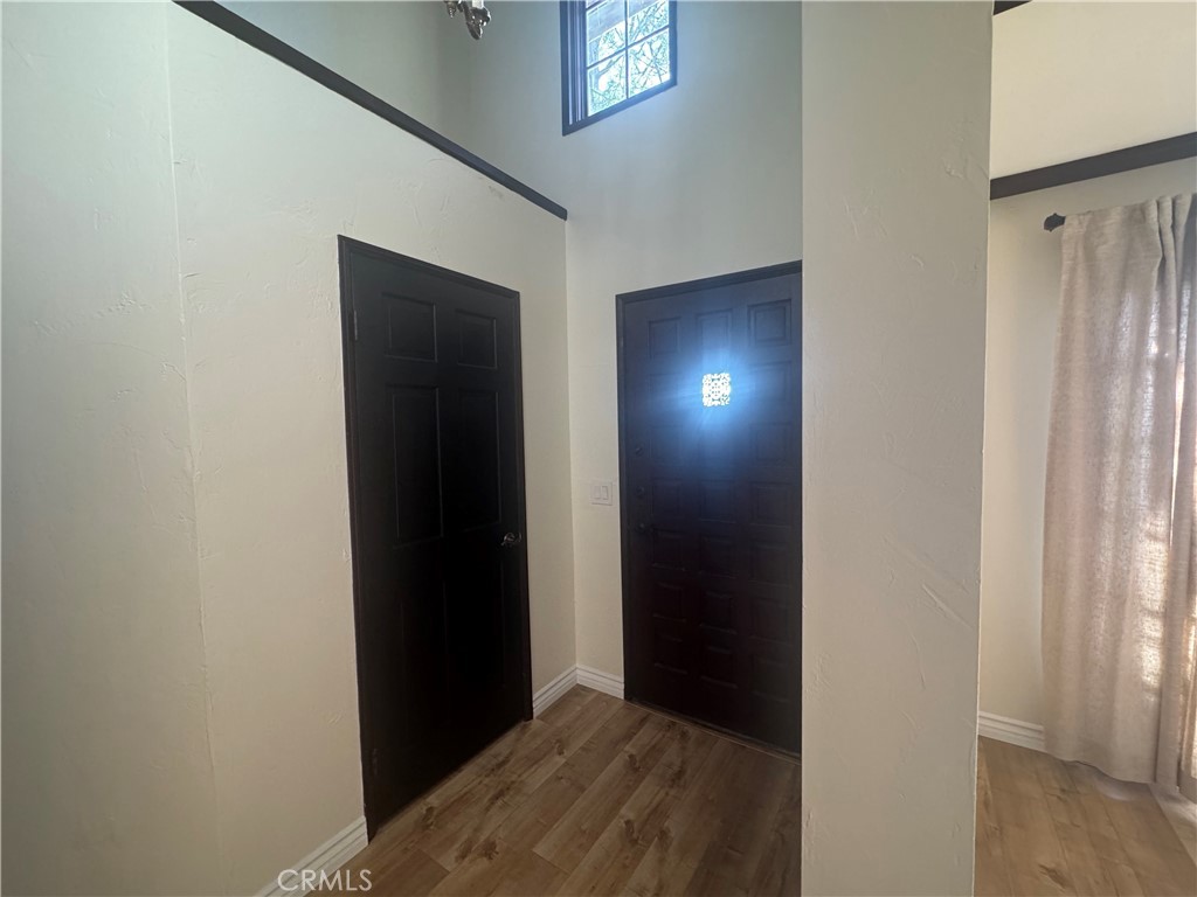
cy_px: 448
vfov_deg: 85.7
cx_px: 598
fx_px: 484
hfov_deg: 102.1
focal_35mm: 14
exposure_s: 1/60
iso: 250
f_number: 2.2
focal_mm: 2.22
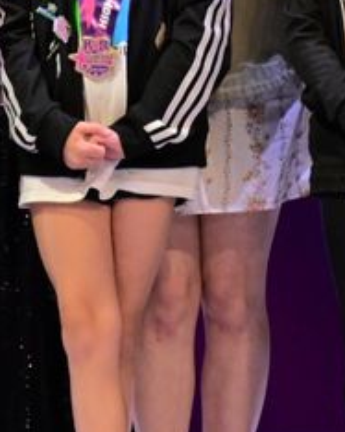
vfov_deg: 1.8
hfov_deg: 1.4
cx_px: -184
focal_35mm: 1084
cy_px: -277
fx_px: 13844
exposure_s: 1/800
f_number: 4.5
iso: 2500
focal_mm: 180
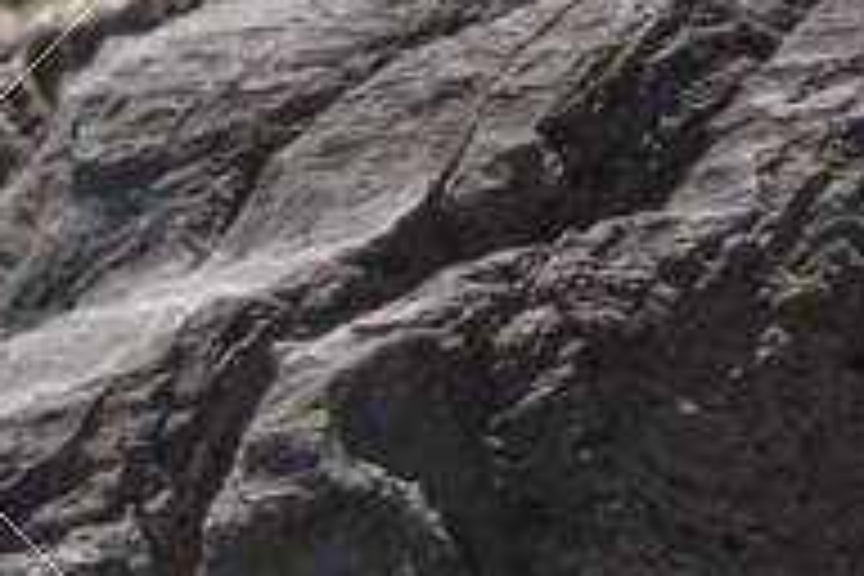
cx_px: -1872
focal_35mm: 1068
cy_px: 990
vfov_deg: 1.3
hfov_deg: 1.9
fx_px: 25639
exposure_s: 1/500
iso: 140
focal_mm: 105
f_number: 5.6
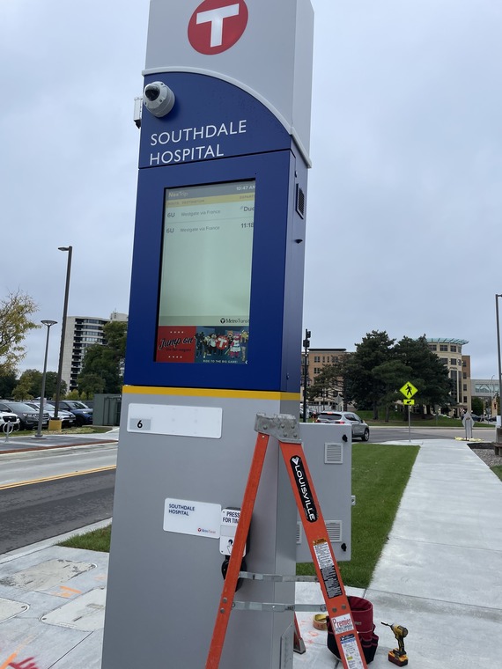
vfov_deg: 67.3
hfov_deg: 53.1
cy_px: 334
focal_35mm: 26
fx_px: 503
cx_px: 251
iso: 32
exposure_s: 1/729
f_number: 1.6
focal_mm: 4.2
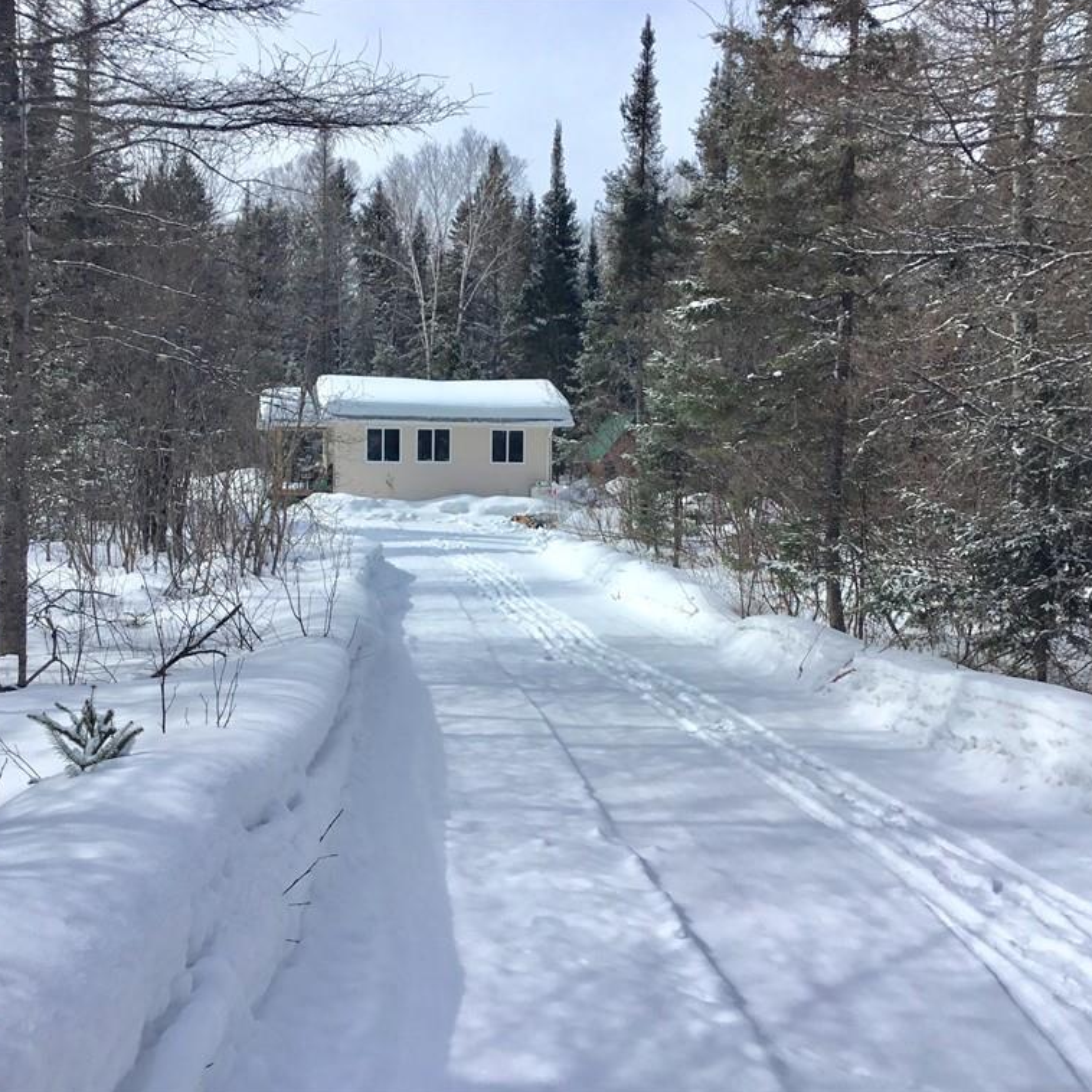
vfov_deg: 44.9
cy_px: 546
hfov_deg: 44.9
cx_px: 536
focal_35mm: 37
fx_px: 1321
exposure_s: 1/1894
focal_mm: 3.3
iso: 25
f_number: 2.4
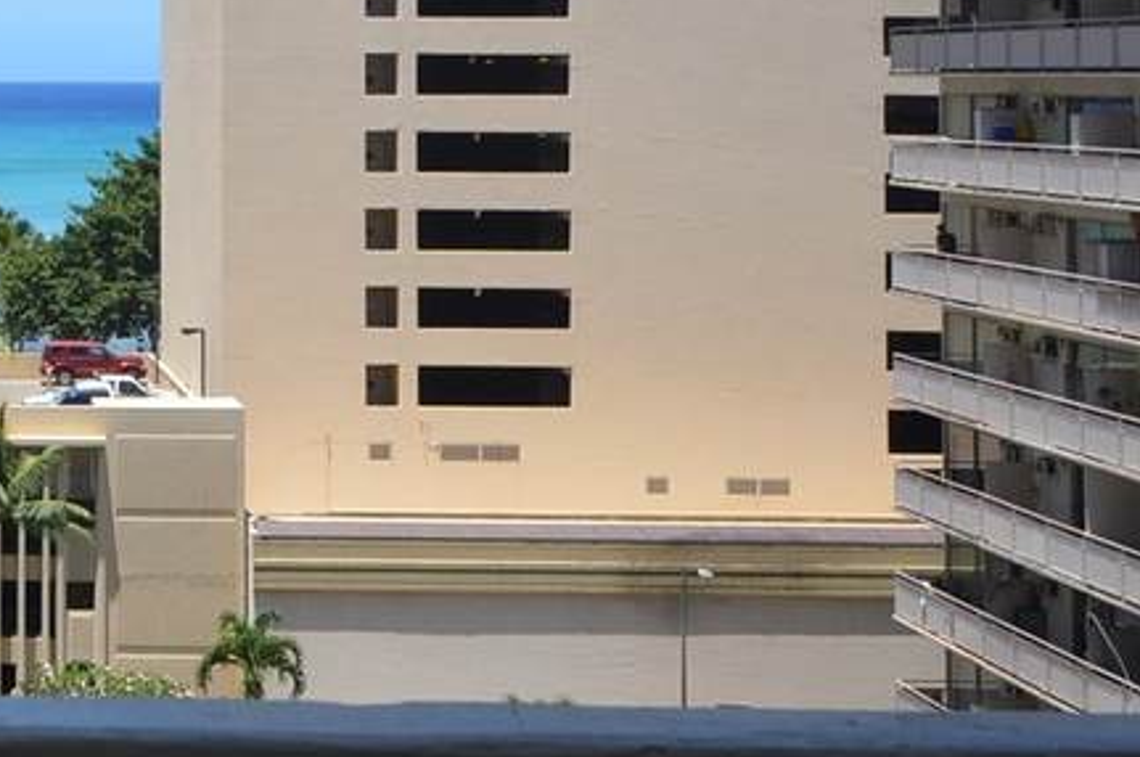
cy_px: -21
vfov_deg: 15.0
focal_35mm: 89
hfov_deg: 21.2
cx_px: -254
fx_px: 2814
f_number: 8
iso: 110
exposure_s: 1/250
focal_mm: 20
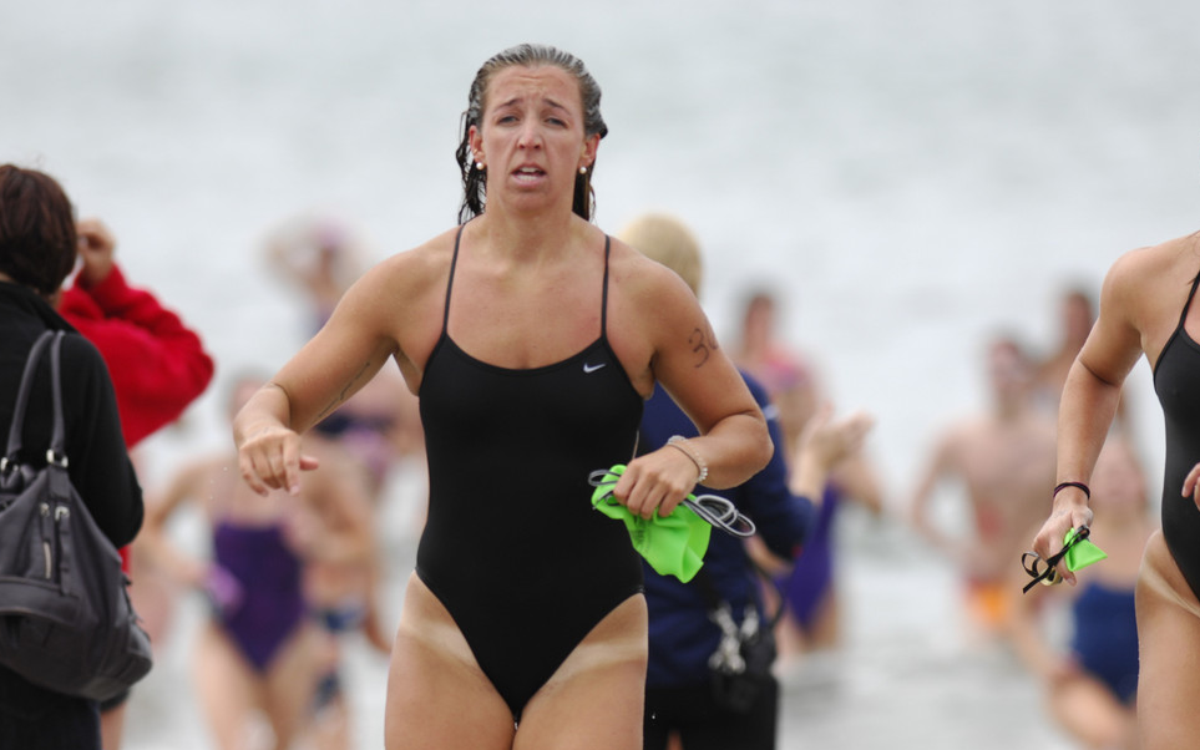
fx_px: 18740
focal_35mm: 573
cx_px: 573
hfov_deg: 3.7
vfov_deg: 2.3
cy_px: 437
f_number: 3.5
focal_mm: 300
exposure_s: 1/640
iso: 125
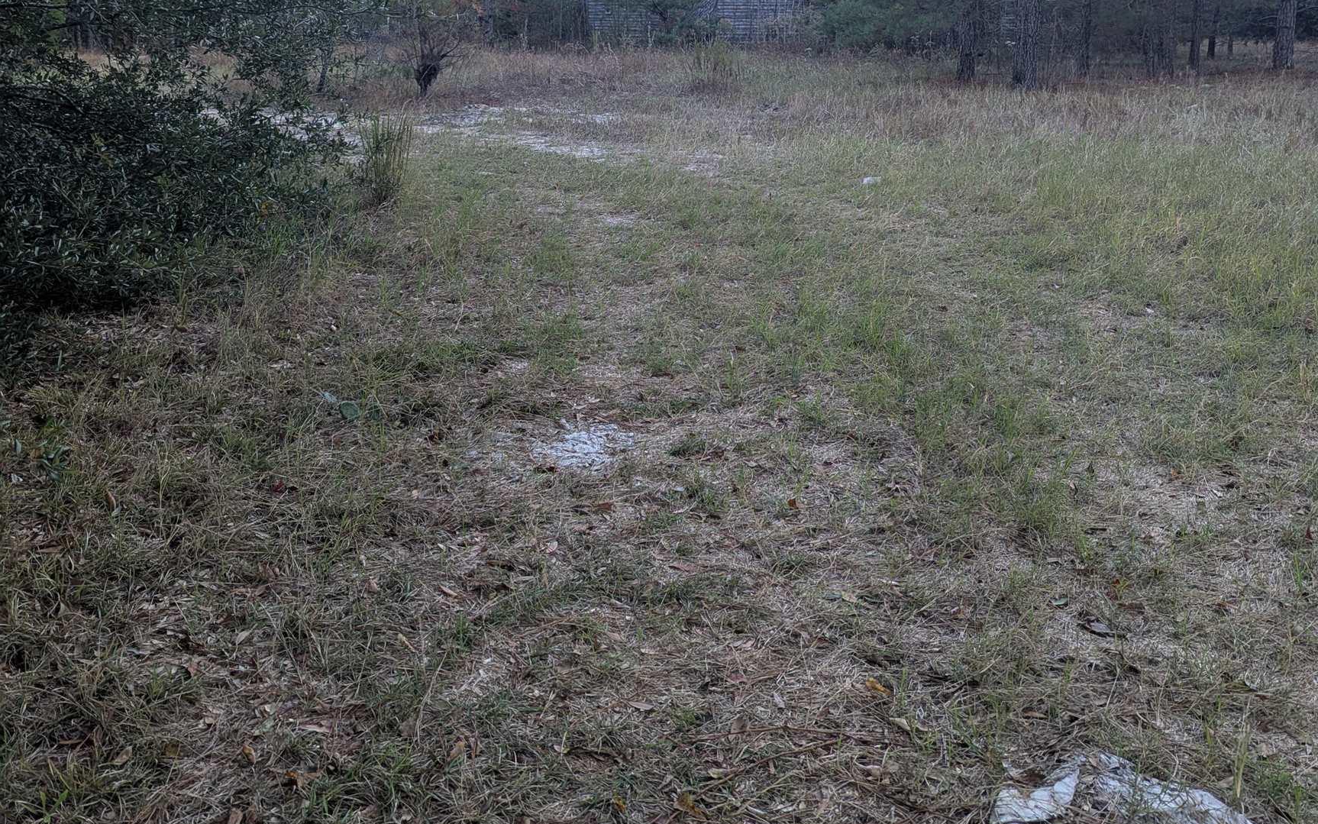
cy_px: 231
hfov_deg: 56.7
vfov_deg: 36.6
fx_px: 1221
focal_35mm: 34
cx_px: 661
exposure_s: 1/499
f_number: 1.85
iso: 48
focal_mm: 6.81
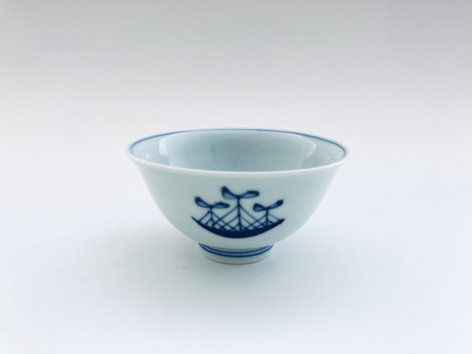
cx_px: 236
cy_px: 177
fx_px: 382
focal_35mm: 28
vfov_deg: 49.7
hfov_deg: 63.4
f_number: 1.8
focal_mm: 3.99
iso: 25
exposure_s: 1/40
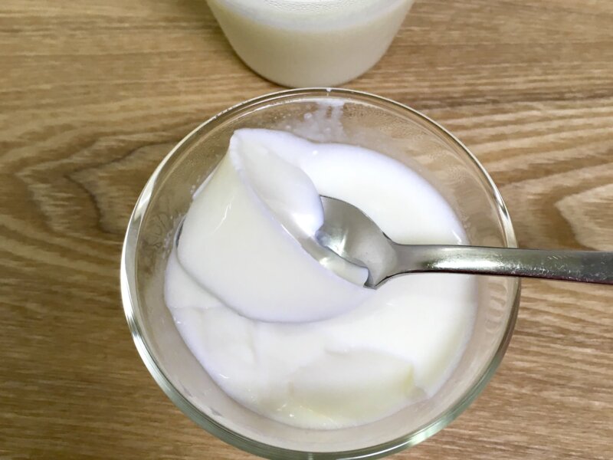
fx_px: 514
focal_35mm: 29
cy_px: 230
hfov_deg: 61.7
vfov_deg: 48.2
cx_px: 306
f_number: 2.2
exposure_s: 1/40
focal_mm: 4.15
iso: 25
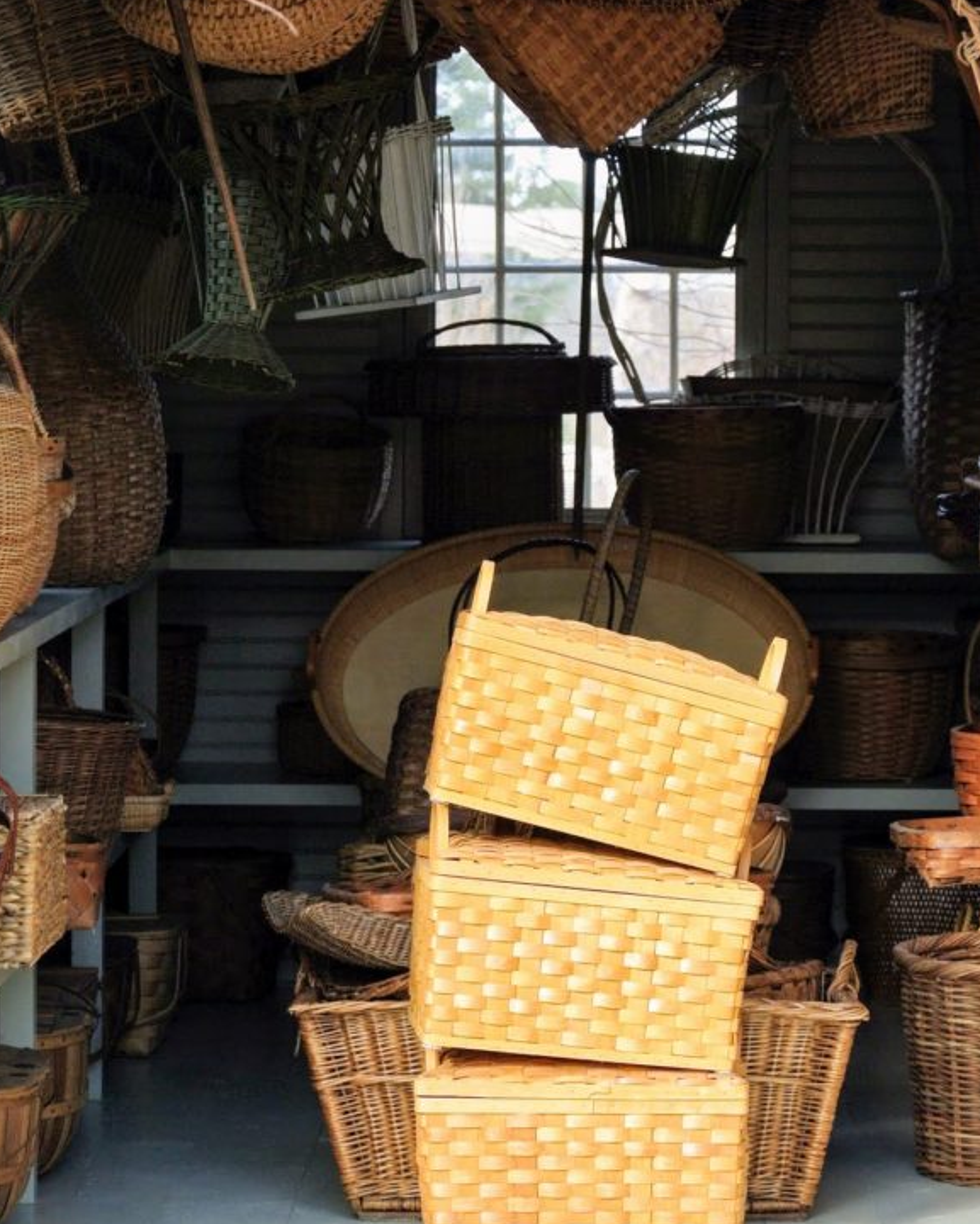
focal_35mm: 166
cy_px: 491
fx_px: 6017
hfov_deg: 9.3
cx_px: 560
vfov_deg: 11.6
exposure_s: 1/80
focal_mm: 41.2
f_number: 4
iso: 100
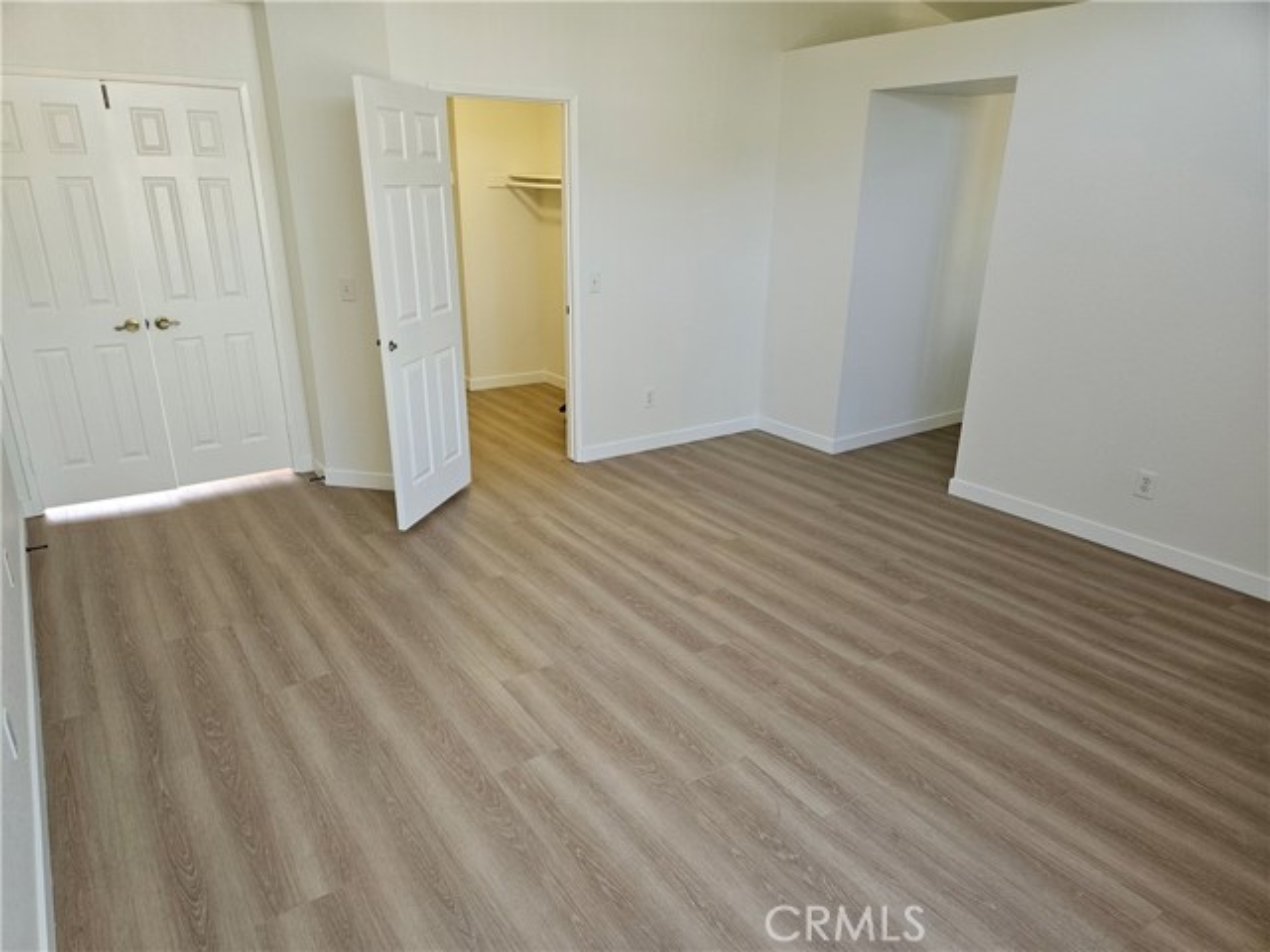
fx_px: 844
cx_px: 635
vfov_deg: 58.9
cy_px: 476
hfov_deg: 73.9
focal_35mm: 23
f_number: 1.8
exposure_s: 1/120
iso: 250
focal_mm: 5.4
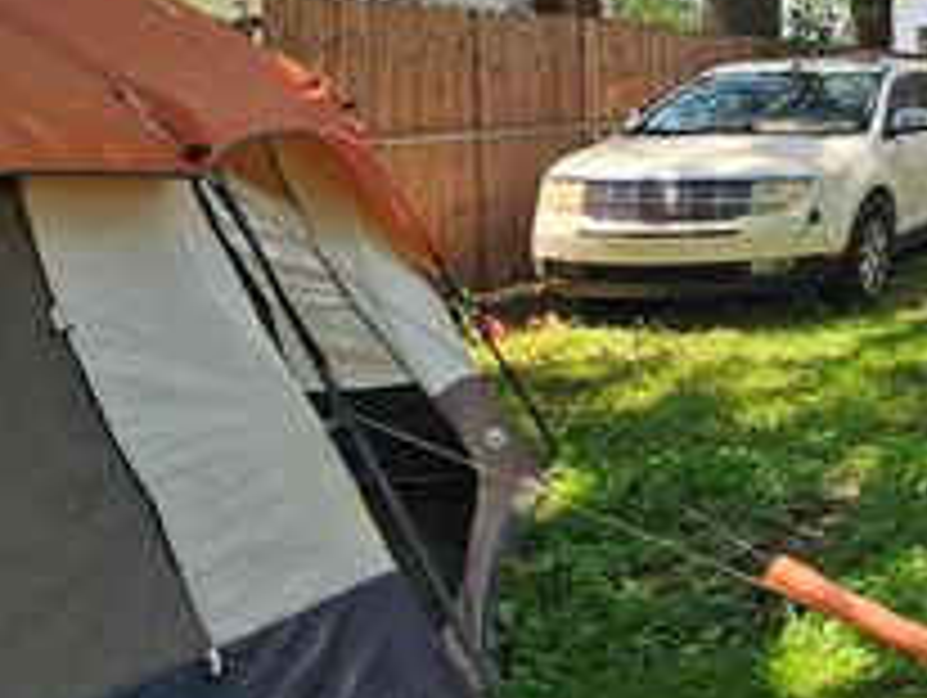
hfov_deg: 29.8
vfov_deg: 33.2
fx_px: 1099
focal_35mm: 41
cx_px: 1350
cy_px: 54
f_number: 2.2
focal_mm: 2.2
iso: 50
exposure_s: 1/476
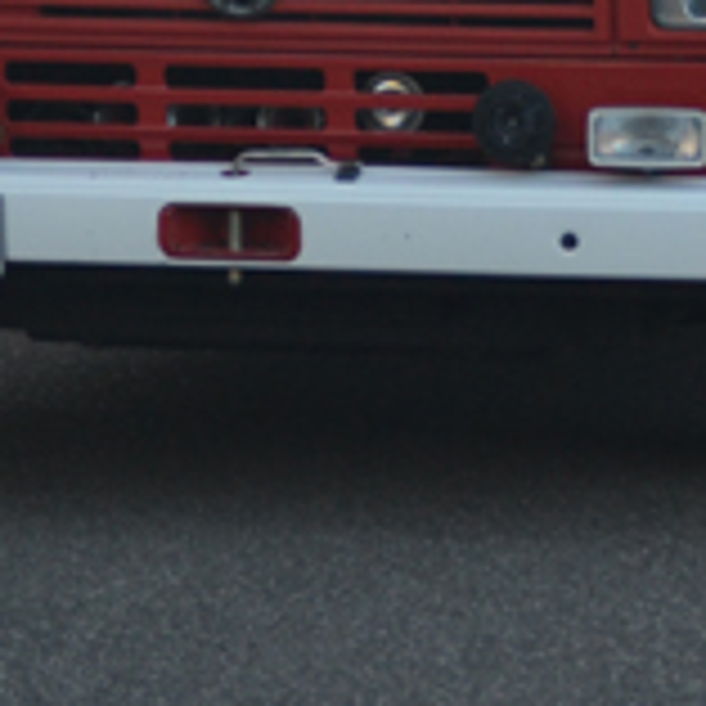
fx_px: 8399
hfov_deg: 4.8
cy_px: -335
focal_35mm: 364
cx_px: 508
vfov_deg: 4.8
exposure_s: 1/400
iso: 400
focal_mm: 56
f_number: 5
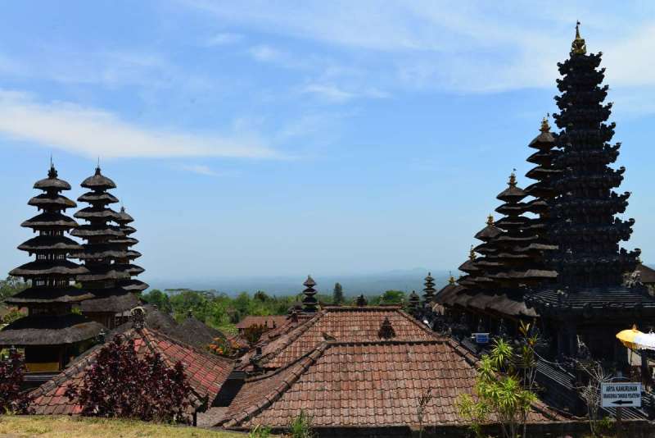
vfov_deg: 45.0
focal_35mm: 29
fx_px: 528
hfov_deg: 63.6
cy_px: 219
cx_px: 328
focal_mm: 29
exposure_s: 1/250
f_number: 9
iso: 100
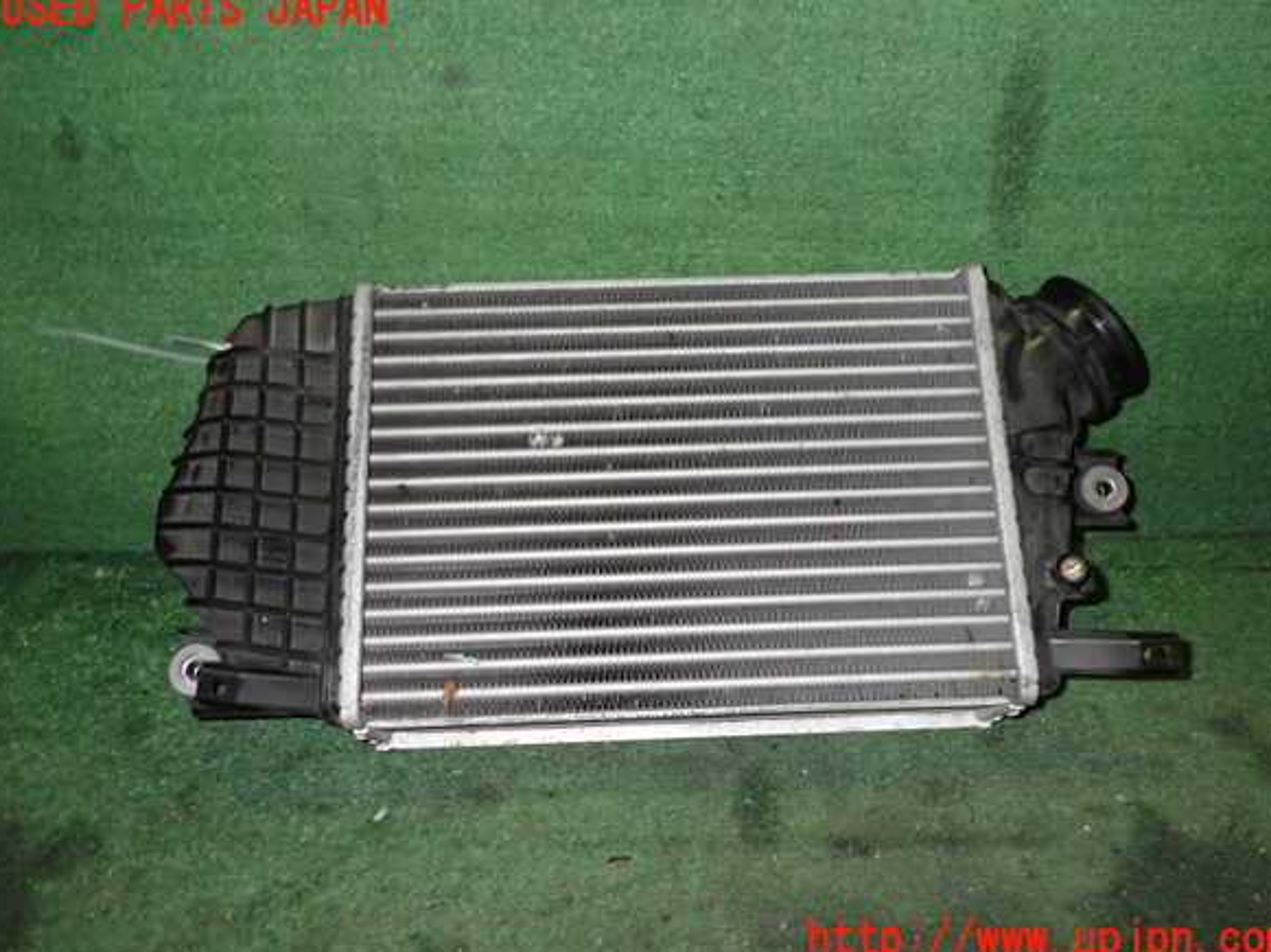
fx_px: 1138
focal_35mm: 31
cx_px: 645
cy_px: 475
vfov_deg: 45.4
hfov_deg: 58.4
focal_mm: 5.4
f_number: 6.3
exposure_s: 1/30
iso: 800
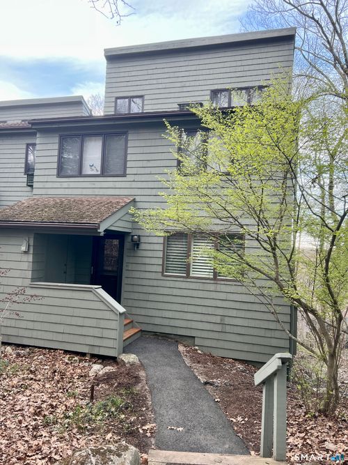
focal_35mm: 26
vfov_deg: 67.3
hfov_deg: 53.0
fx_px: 349
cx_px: 174
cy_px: 232
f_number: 1.5
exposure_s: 1/129
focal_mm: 5.7
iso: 64
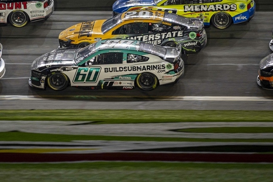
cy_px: 57
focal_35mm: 339
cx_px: 115
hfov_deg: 6.1
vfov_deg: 4.1
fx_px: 2570
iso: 1250
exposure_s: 1/640
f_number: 2.8
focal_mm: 200
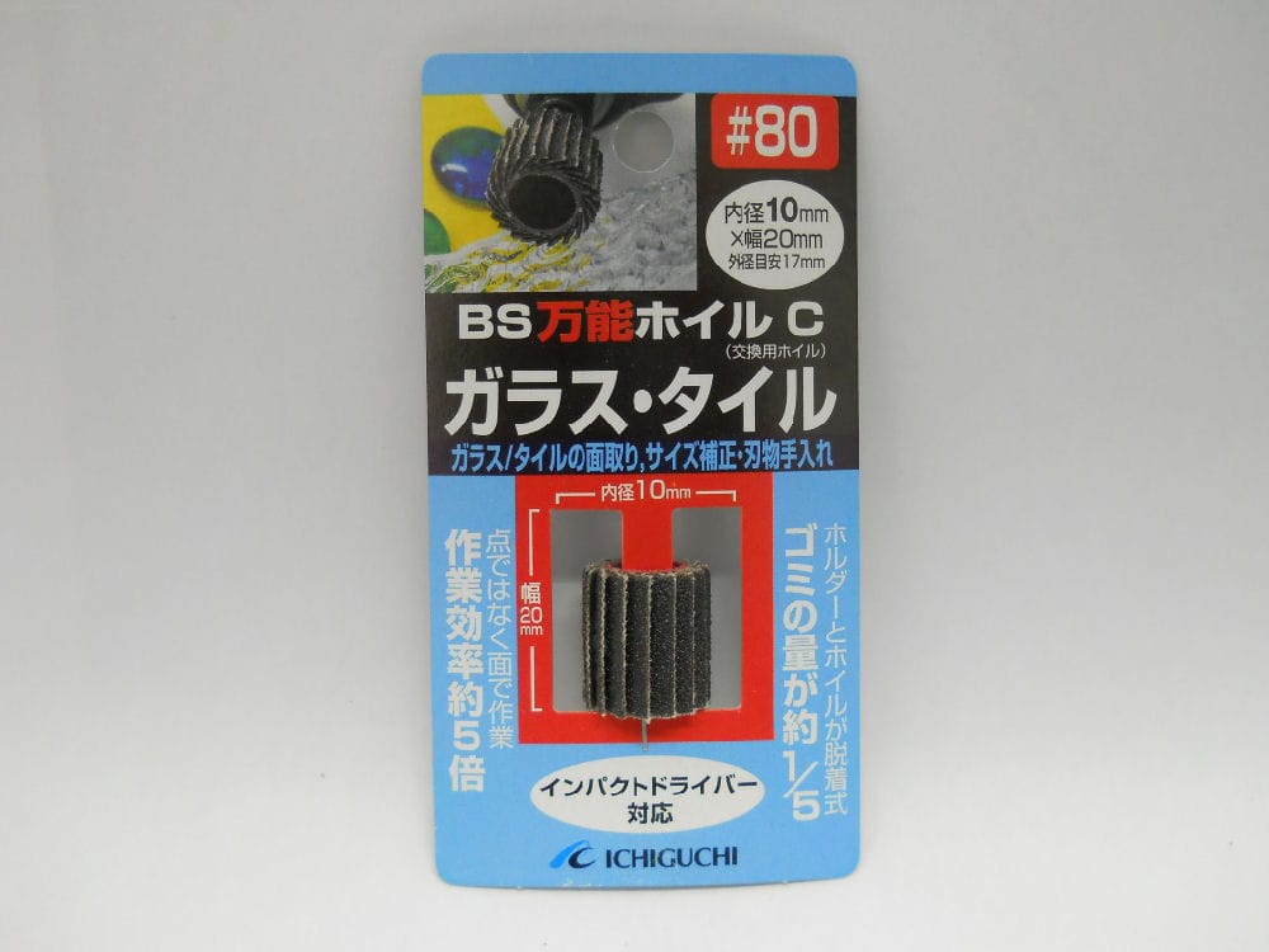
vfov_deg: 35.1
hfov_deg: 45.8
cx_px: 634
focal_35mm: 41
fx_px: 1503
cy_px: 476
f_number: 3.1
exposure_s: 1/30
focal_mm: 6.72
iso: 200
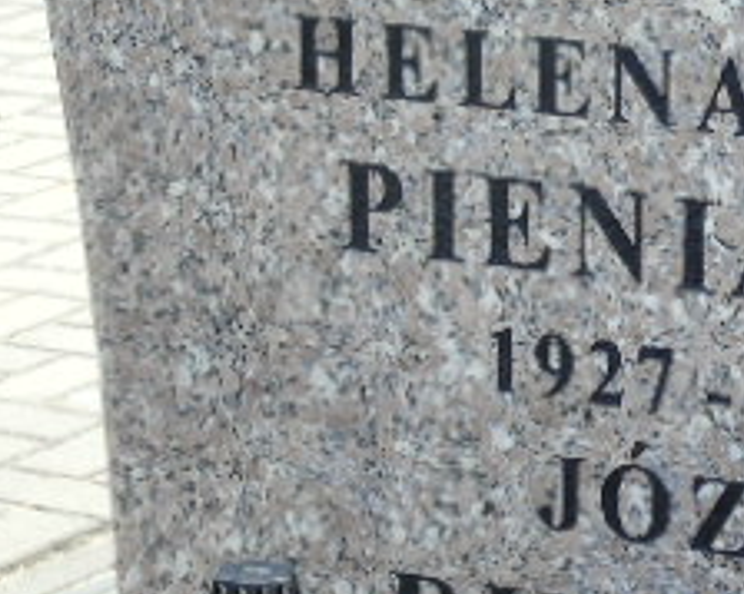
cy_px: 352
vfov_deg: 5.9
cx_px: 727
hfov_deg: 7.4
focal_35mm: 262
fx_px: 5767
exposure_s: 1/250
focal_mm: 17
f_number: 4.3
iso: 80
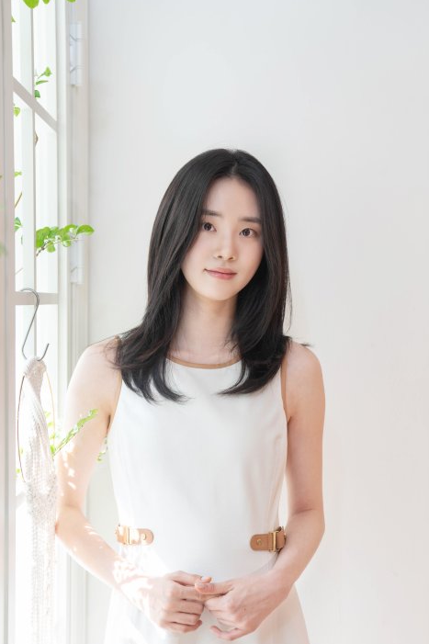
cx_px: 170
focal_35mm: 61
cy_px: 389
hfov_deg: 22.2
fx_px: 1091
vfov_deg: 32.8
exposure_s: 1/160
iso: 160
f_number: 2.8
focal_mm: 50
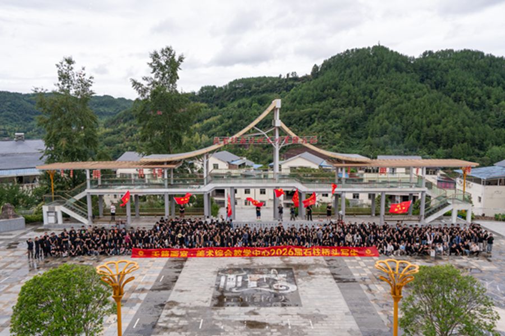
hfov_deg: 67.4
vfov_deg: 47.9
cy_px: 168
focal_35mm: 27
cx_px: 252
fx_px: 379
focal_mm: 27
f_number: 11
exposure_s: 1/500
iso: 640
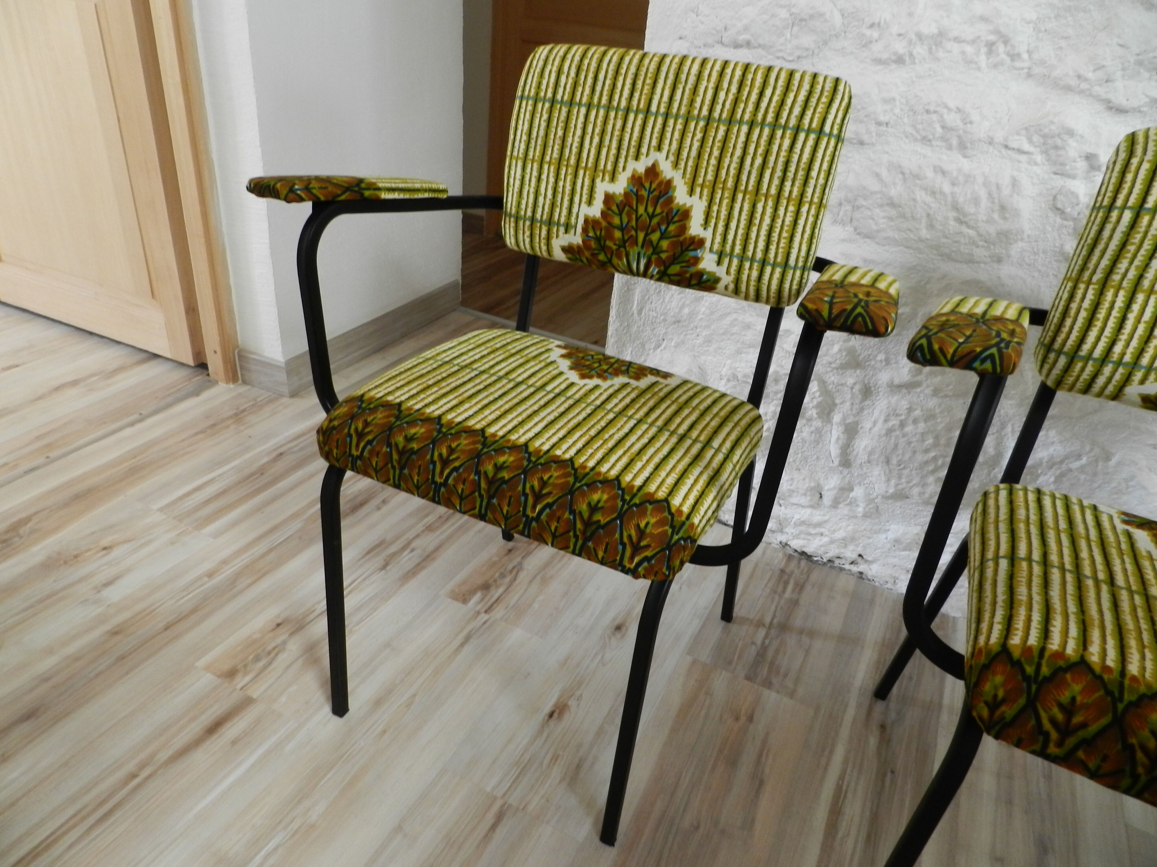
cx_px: 578
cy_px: 434
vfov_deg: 58.9
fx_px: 769
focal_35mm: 23
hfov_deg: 73.9
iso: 320
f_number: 3.4
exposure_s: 1/30
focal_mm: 4
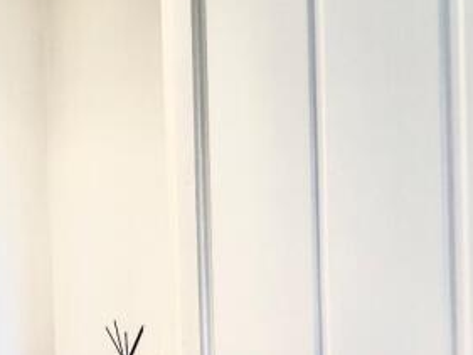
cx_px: 13
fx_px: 396
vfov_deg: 48.3
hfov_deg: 51.1
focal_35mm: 29
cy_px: 179
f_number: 2.2
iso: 200
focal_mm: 2.22
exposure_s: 1/50
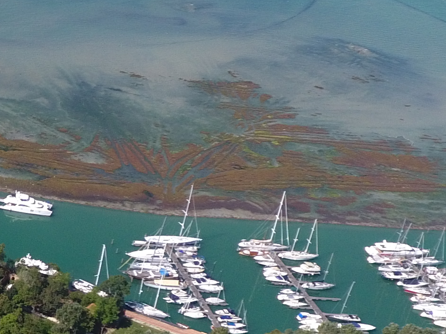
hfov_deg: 18.3
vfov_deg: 17.4
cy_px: 142
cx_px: -349
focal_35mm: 85
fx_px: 1095
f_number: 2.8
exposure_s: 1/716
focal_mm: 3.61
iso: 100
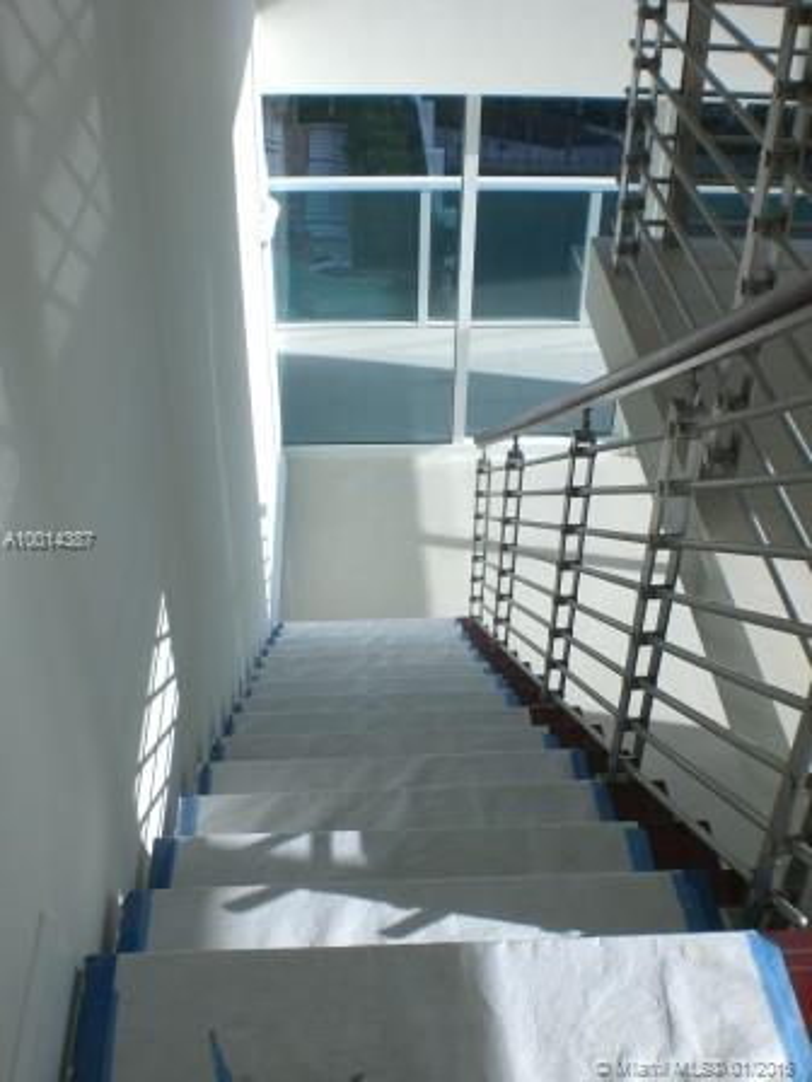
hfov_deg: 37.7
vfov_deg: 49.0
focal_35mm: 38
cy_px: 541
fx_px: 1189
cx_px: 406
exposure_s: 1/320
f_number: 4.4
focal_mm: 6.3
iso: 50
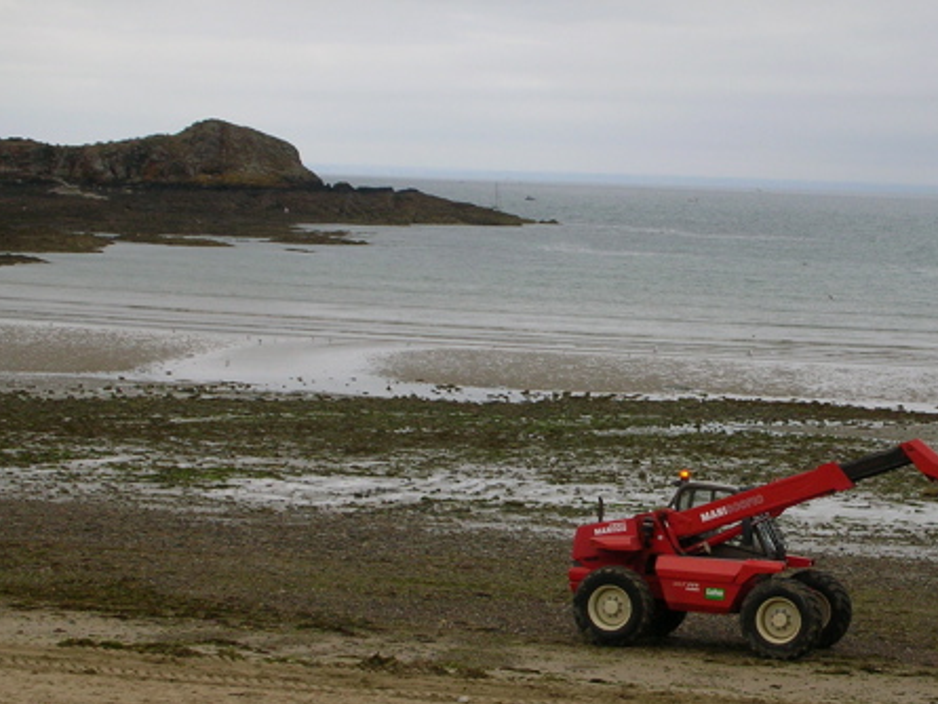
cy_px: 348
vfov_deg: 14.1
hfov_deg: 18.7
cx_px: 607
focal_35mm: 105
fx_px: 2846
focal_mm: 12.2
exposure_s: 1/280
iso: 50
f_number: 4.4
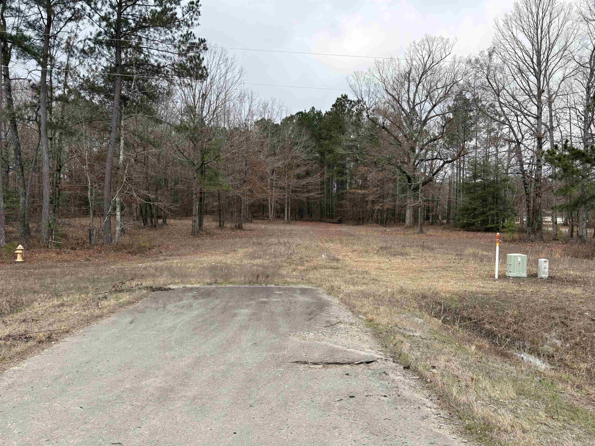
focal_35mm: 26
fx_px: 447
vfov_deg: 53.1
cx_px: 298
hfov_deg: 67.3
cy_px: 223
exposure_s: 1/1848
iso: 50
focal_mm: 5.96
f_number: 1.6
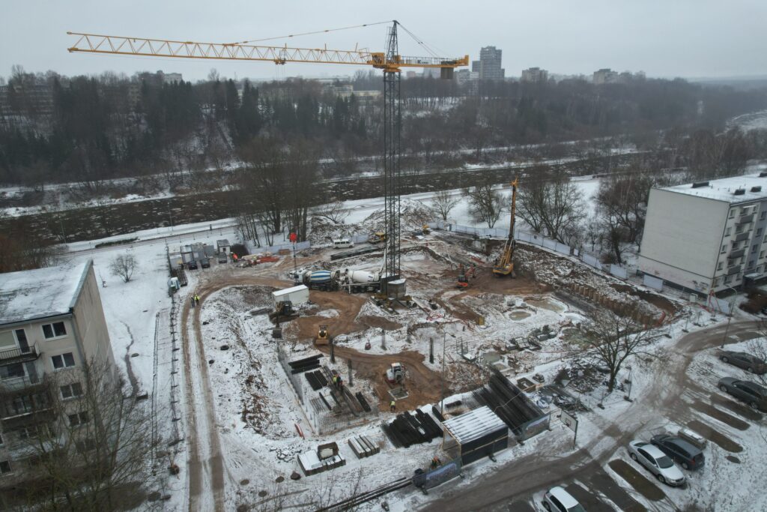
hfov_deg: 78.6
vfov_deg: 57.2
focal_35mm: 22
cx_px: 384
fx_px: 469
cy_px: 256
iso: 100
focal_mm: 8.38
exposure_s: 1/50
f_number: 2.8
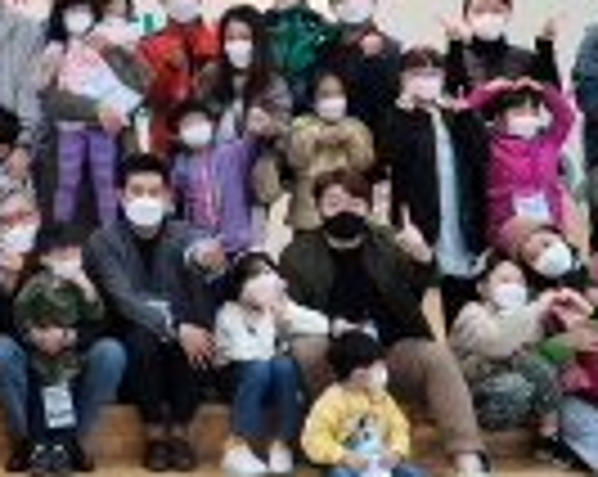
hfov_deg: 17.6
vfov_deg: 14.6
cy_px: -20
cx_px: -162
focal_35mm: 103
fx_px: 1820
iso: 200
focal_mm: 5.9
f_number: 2
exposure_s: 1/39
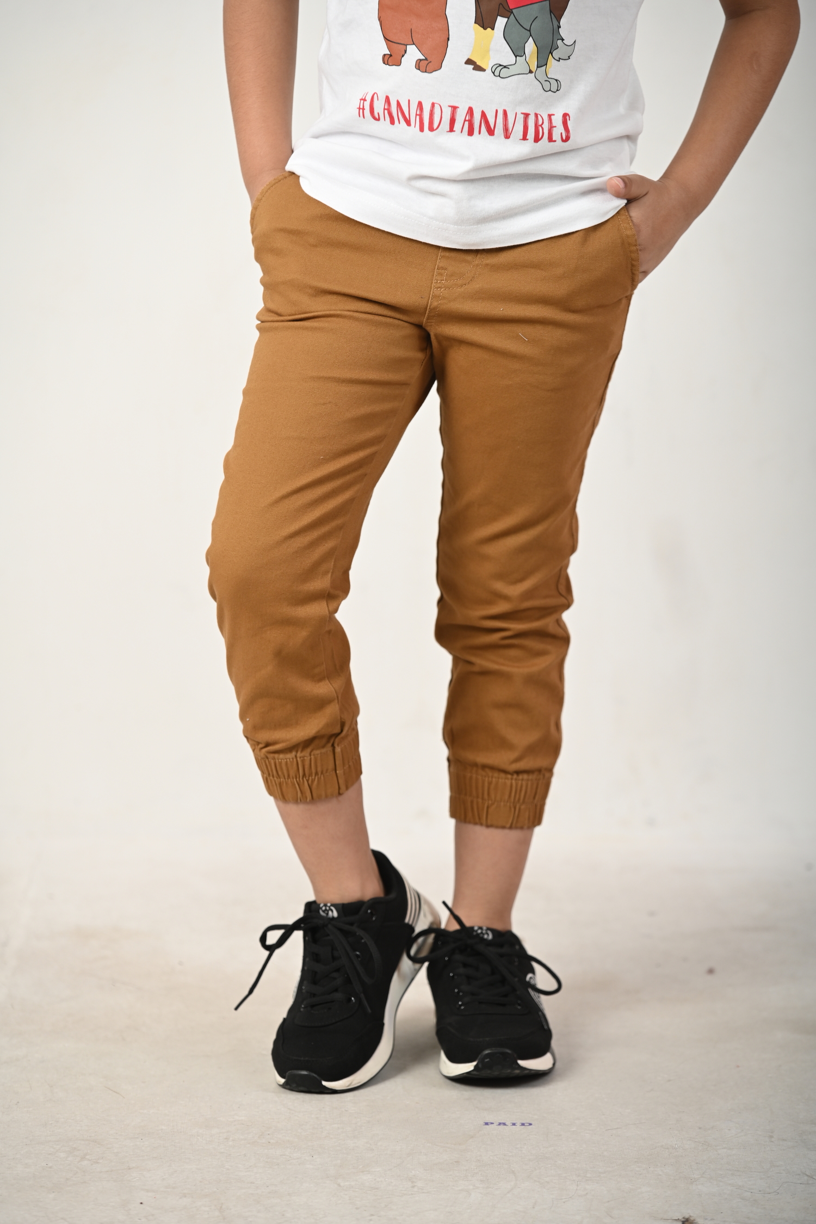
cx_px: 408
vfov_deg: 11.4
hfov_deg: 7.6
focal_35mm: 180
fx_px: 6118
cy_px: 612
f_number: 4
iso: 200
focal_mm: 180
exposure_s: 1/200
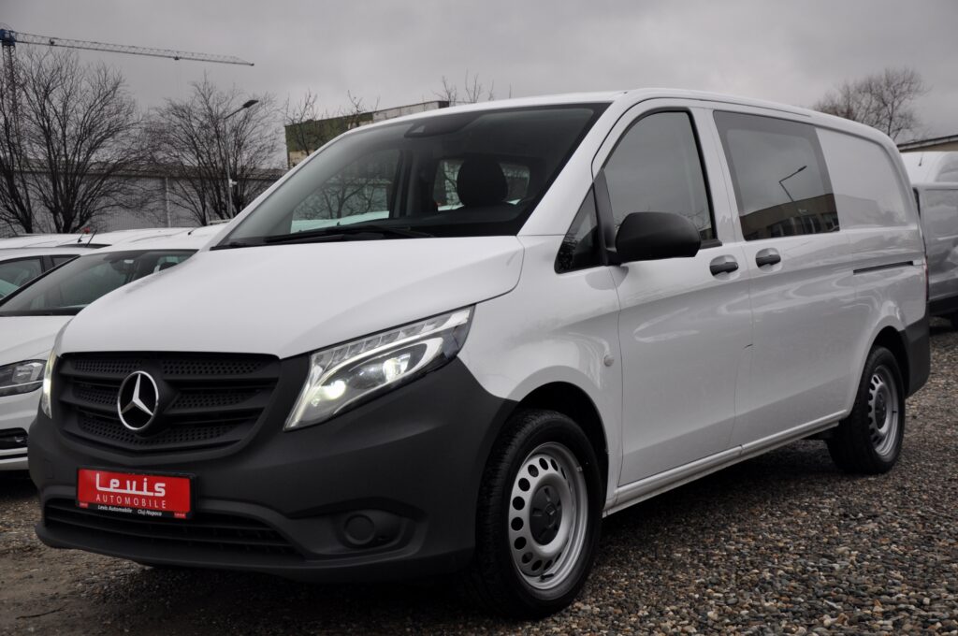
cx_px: 479
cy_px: 318
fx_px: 1276
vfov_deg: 28.0
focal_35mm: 48
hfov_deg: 41.2
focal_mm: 32
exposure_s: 1/125
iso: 500
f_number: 5.6
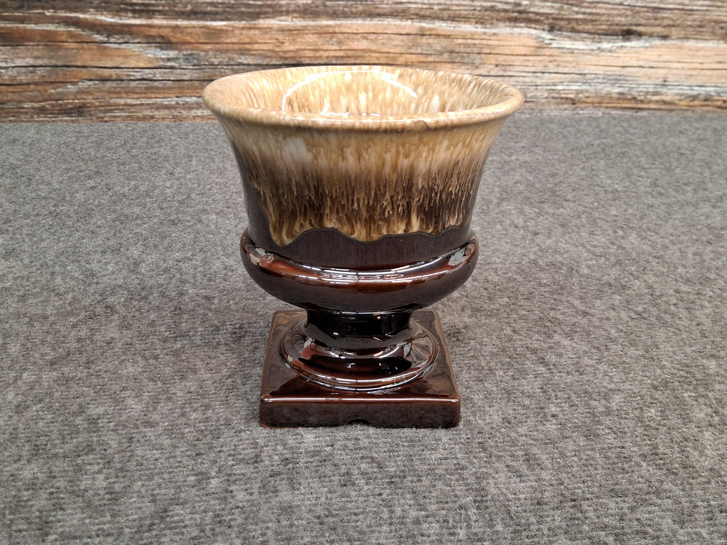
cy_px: 272
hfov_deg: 69.4
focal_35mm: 25
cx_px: 364
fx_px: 525
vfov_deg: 54.9
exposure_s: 1/30
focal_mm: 3.08
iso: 250
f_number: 2
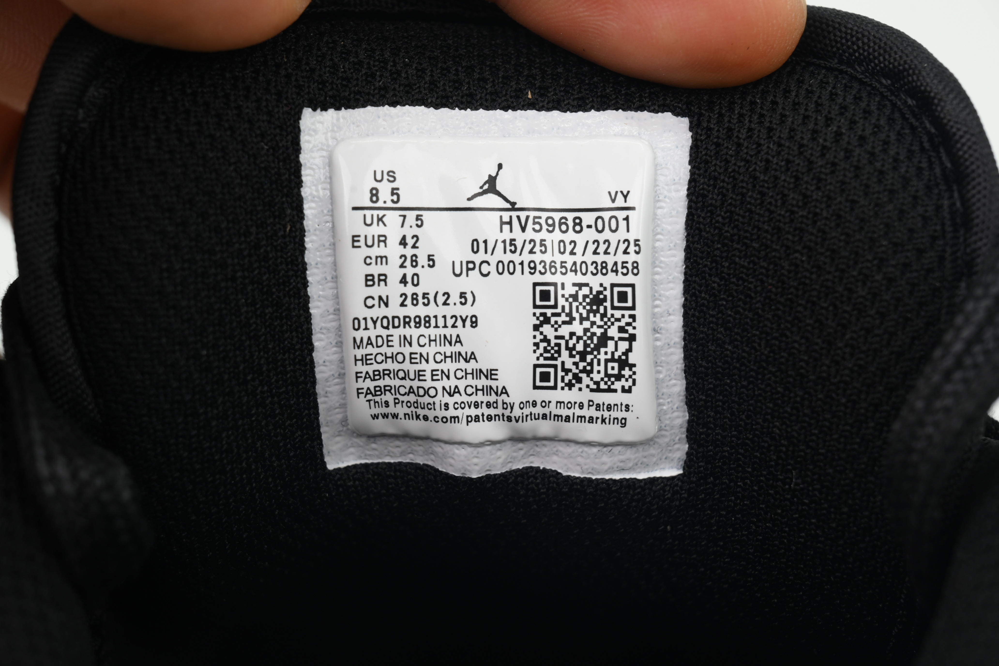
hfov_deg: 17.1
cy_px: 333
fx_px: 3330
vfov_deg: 11.4
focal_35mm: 120
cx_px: 500
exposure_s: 1/100
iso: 400
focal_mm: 120
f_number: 11
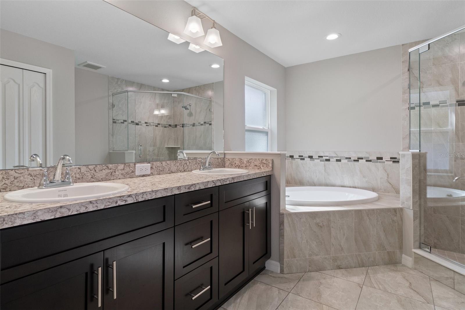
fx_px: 232
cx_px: 232
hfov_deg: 90.0
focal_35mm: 18
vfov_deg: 67.4
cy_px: 155
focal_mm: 12
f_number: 8
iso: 640
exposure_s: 1/4
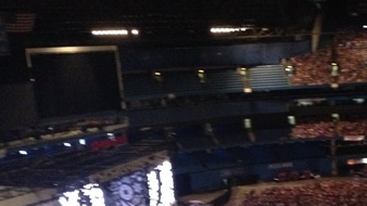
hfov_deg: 30.2
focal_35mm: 68
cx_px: 298
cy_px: 255
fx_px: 662
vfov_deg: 16.9
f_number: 2.4
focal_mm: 4.12
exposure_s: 1/15
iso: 800
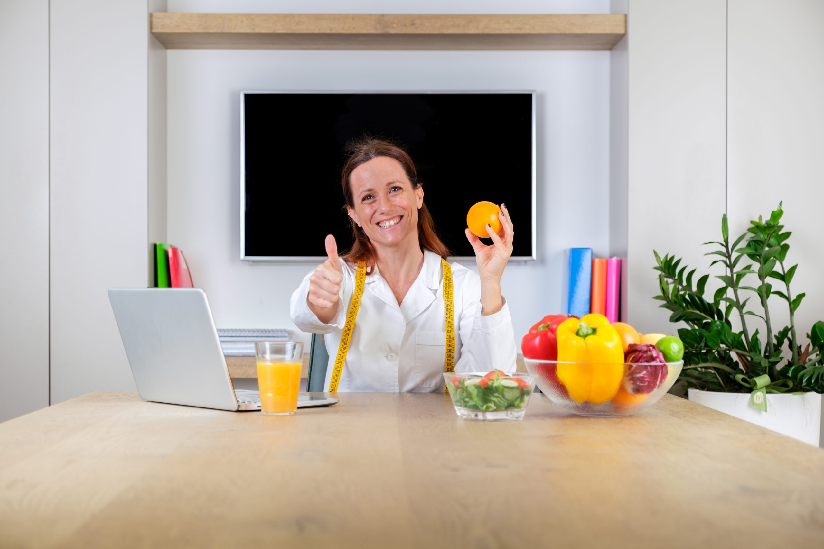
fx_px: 1328
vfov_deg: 23.4
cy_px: 274
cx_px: 412
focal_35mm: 58
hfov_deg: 34.5
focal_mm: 38.8
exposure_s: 1/160
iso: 160
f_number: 2.8
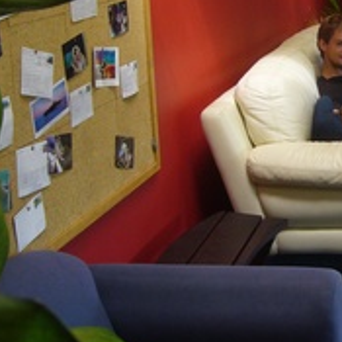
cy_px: 63
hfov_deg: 21.2
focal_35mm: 78
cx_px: 369
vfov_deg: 21.9
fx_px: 872
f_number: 2.8
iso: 100
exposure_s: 1/20
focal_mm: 5.8
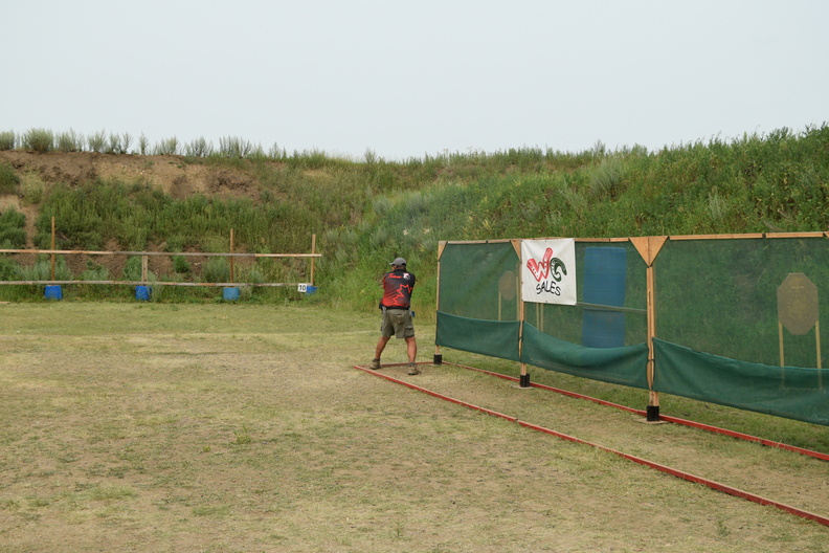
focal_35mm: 42
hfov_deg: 46.4
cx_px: 414
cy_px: 276
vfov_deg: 31.9
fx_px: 967
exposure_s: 1/1600
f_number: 6.3
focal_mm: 28
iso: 800
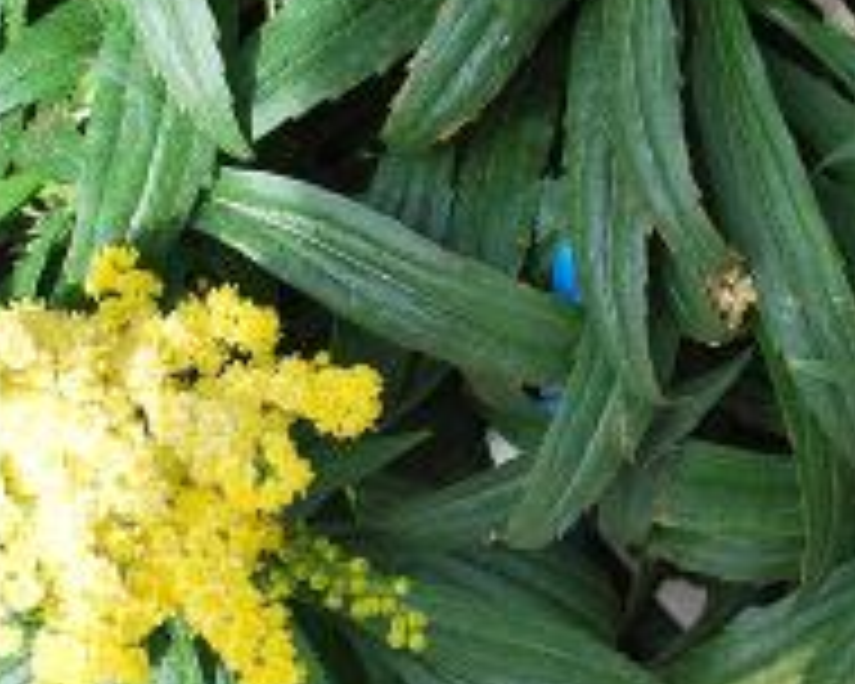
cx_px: 688
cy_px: 243
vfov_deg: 15.2
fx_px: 2556
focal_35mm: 101
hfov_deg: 18.8
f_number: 8
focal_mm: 34
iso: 100
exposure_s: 1/60
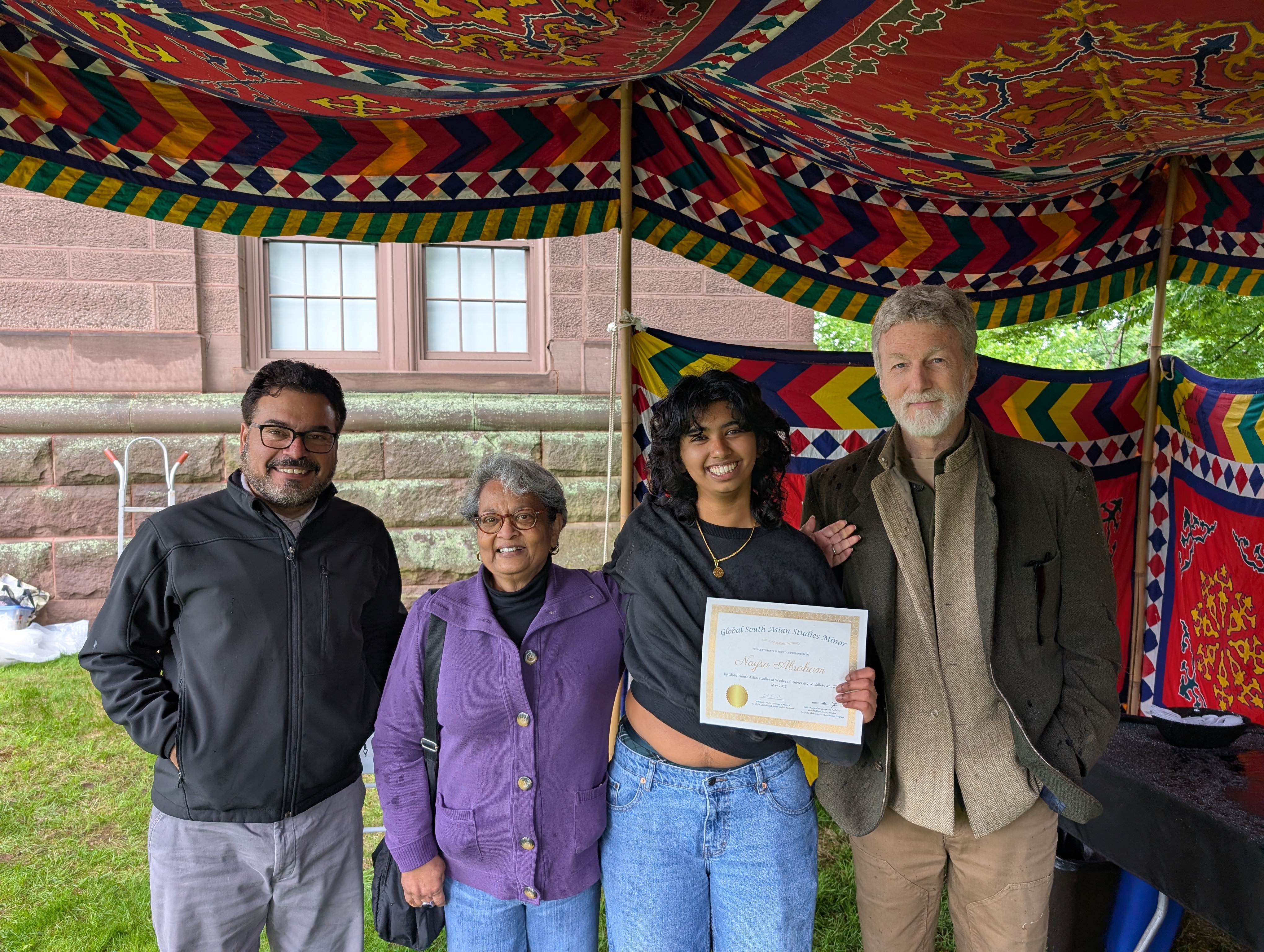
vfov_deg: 56.9
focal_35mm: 24
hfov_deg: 71.5
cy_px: 476
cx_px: 632
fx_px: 878
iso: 46
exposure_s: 1/90.2
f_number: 1.68
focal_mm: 6.9
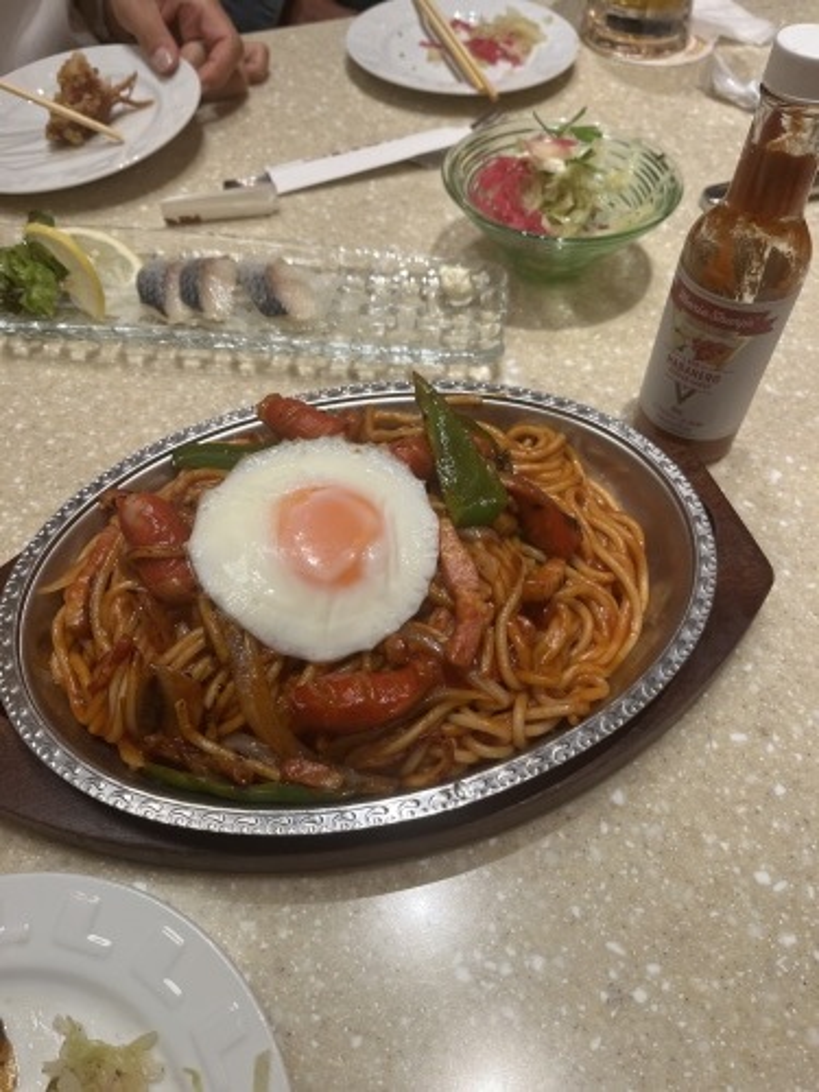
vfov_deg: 67.3
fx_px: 820
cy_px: 546
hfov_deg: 53.1
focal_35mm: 26
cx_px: 410
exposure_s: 1/100
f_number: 1.6
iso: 64
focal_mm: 5.1
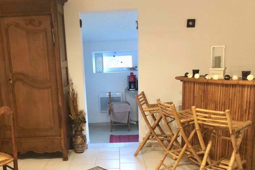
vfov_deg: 33.6
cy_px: 123
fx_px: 276
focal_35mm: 39
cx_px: 107
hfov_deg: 49.4
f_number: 1.8
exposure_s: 1/17
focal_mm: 3.99
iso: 100
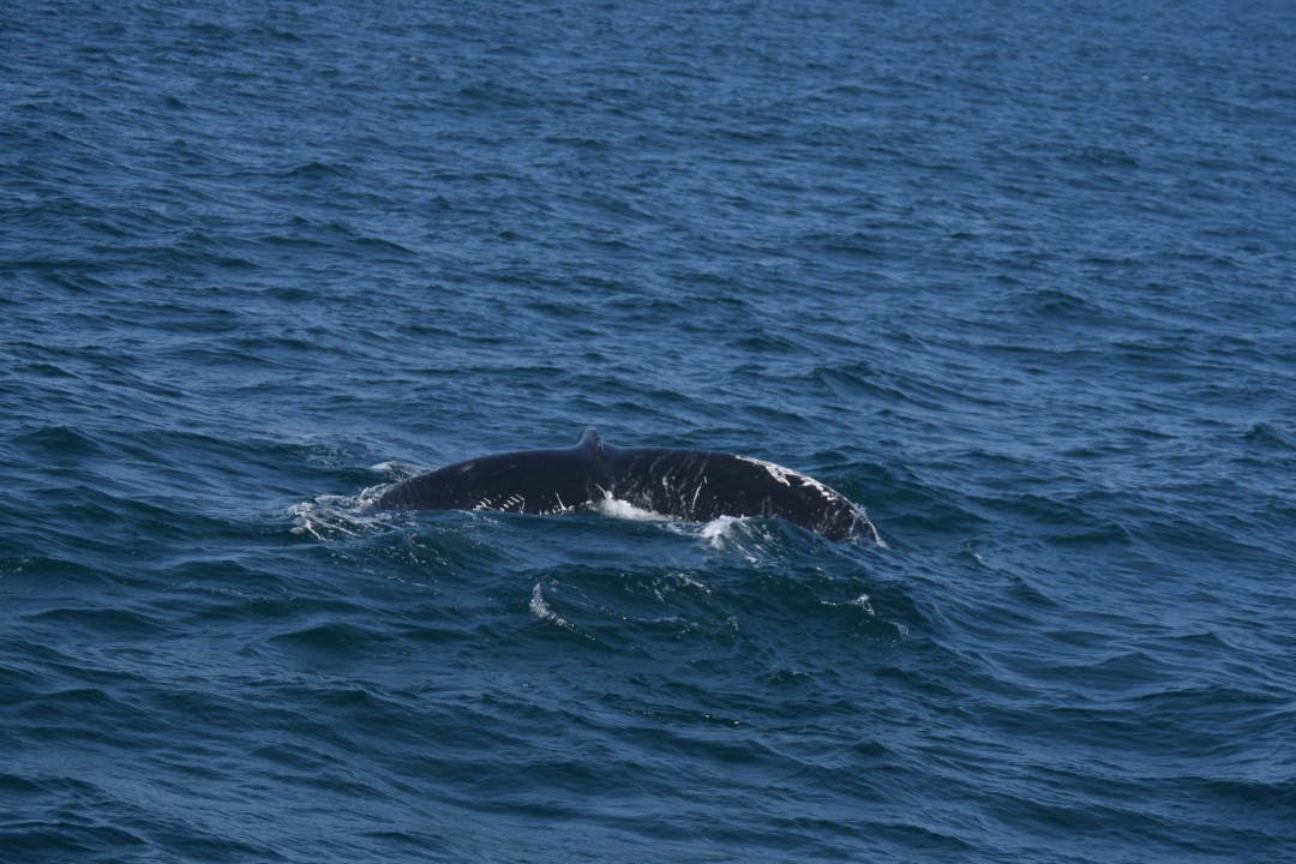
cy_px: 432
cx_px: 648
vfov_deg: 10.8
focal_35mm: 128
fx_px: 4590
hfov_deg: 16.1
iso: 200
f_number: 5.6
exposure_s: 1/1600
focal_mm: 85
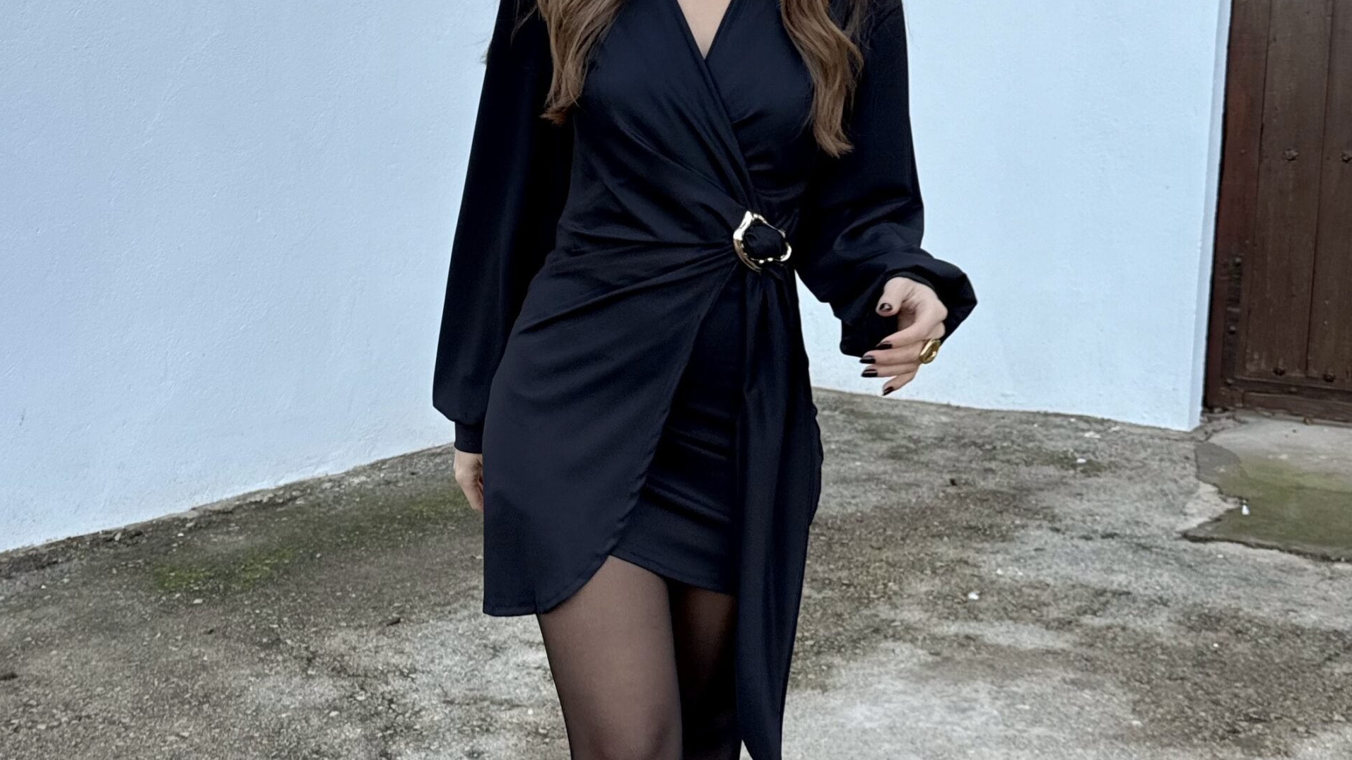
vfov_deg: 33.6
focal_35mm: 35
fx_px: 1255
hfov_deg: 56.6
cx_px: 675
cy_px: 456
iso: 64
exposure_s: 1/168
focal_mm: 6.76
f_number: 1.78
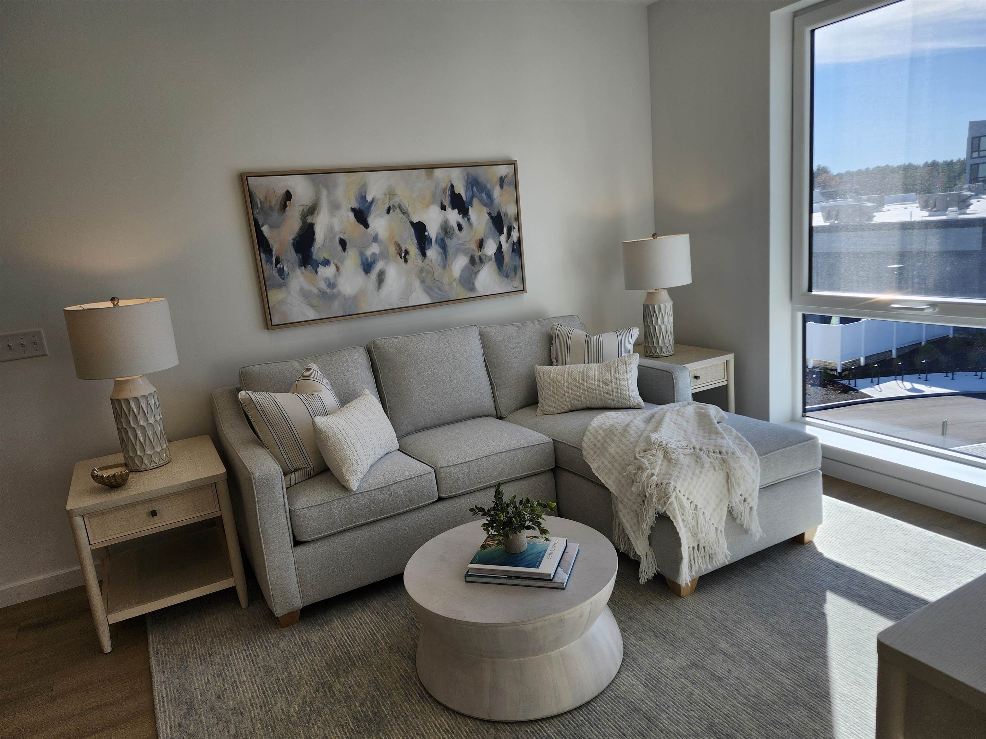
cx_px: 493
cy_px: 370
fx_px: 655
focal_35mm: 23
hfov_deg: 73.9
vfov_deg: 58.9
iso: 25
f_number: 1.8
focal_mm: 5.54
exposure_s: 1/329
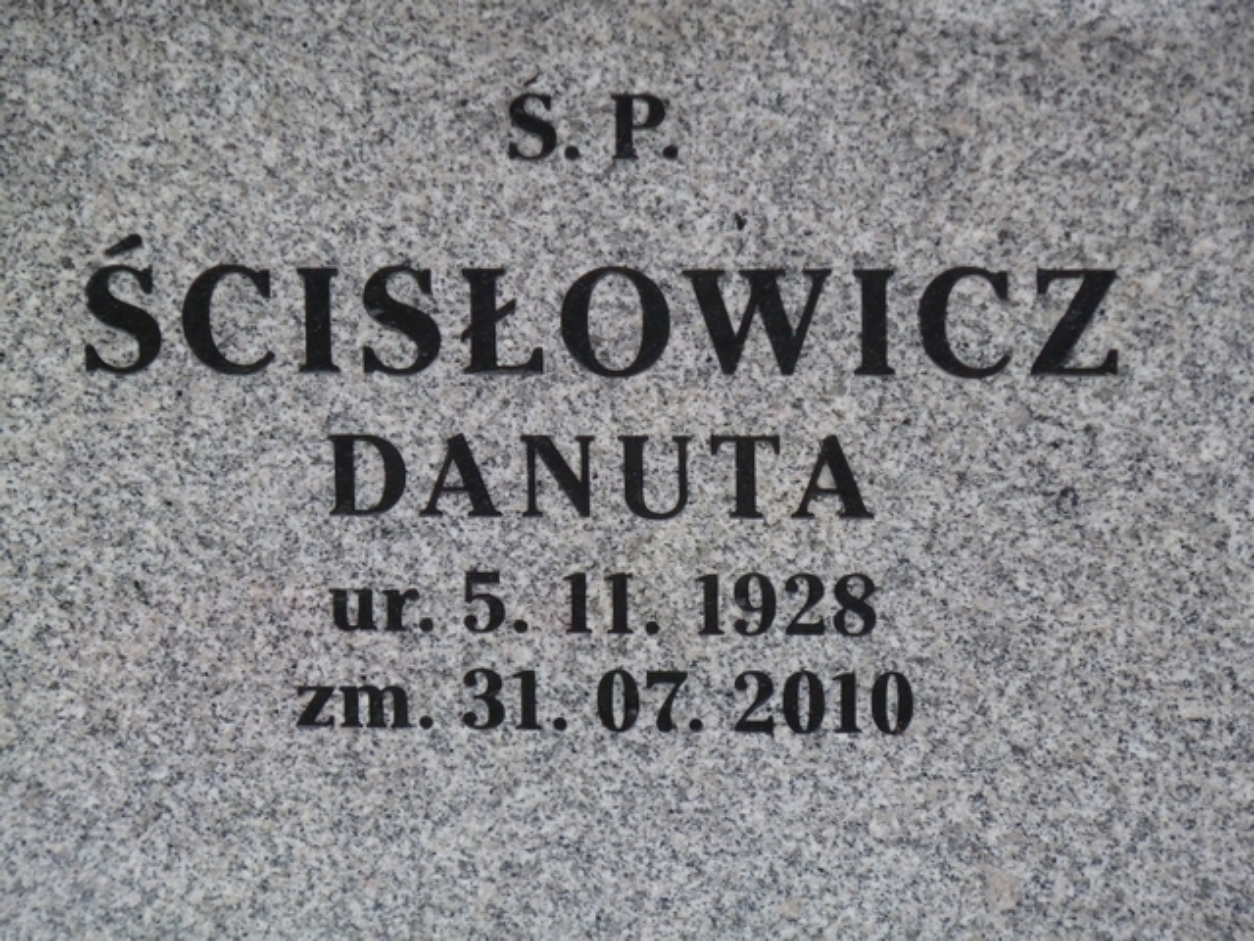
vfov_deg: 7.1
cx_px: 627
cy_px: 470
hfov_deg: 9.4
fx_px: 7607
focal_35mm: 210
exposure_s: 1/160
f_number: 4.6
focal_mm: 34.4
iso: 200
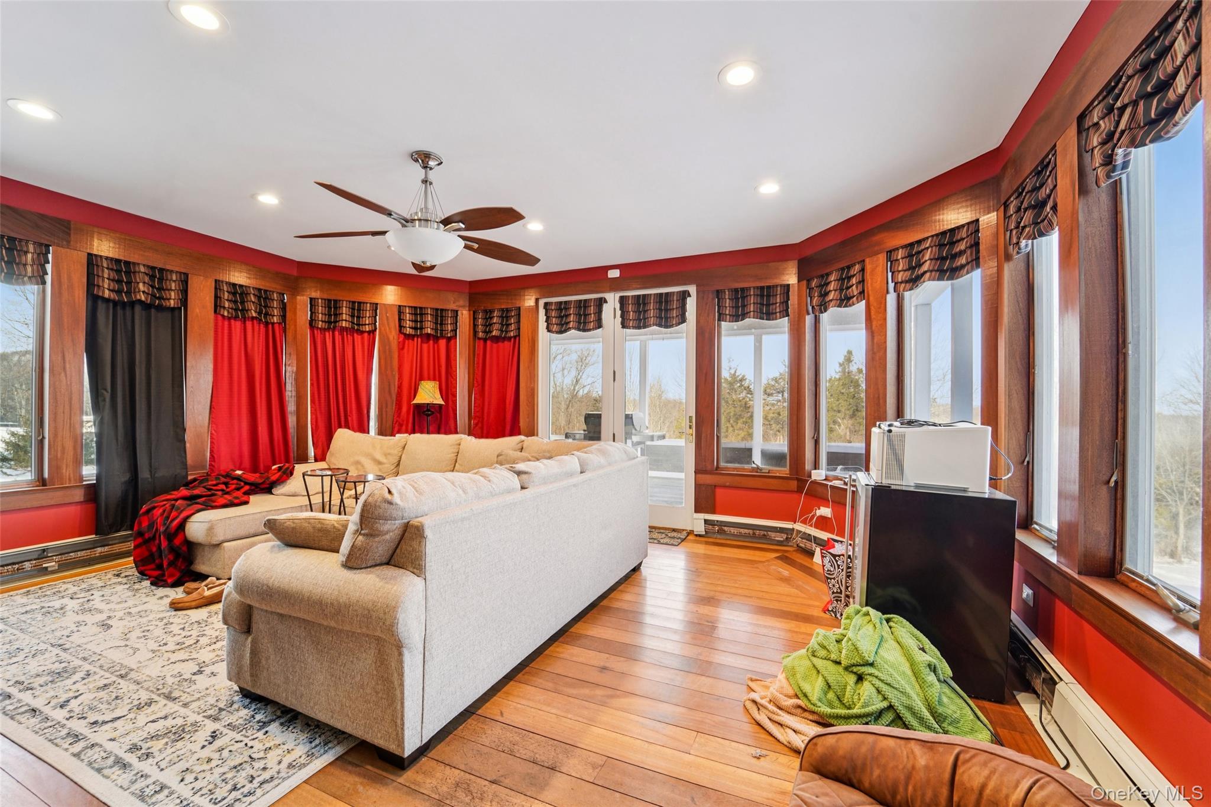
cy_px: 404
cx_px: 606
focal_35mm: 14
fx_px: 471
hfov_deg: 104.3
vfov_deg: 81.2
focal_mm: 14
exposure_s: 1/20
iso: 400
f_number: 8
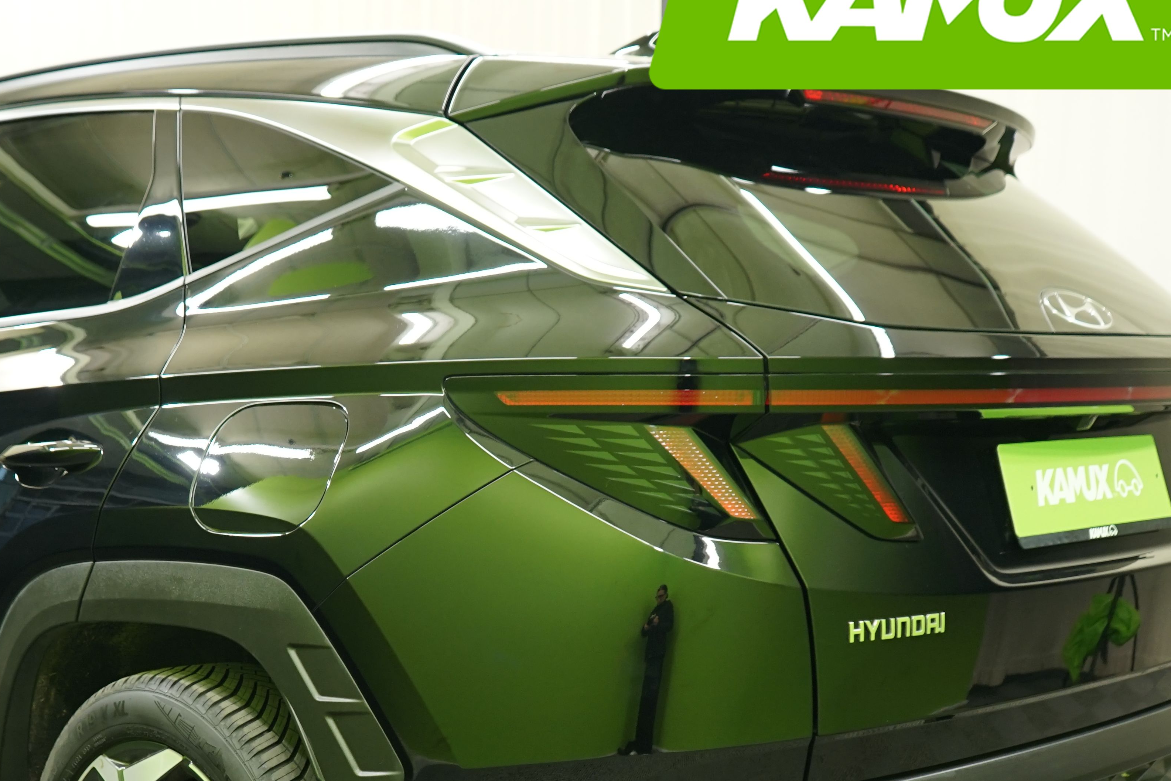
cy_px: 567
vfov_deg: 25.3
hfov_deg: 37.0
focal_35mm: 53
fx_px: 1724
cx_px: 371
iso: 640
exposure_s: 1/30
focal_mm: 28
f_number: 3.5
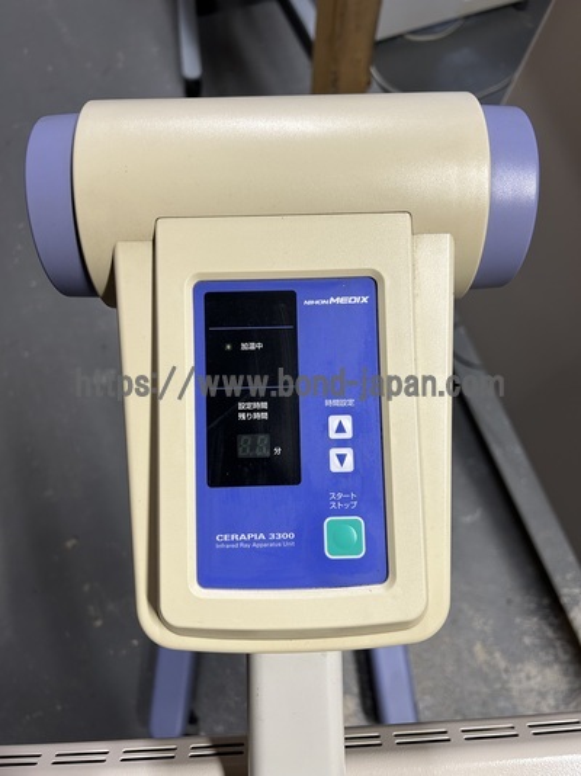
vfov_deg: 67.3
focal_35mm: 26
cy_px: 388
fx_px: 582
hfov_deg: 53.0
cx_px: 290
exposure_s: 1/60
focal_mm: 5.7
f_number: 1.5
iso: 100
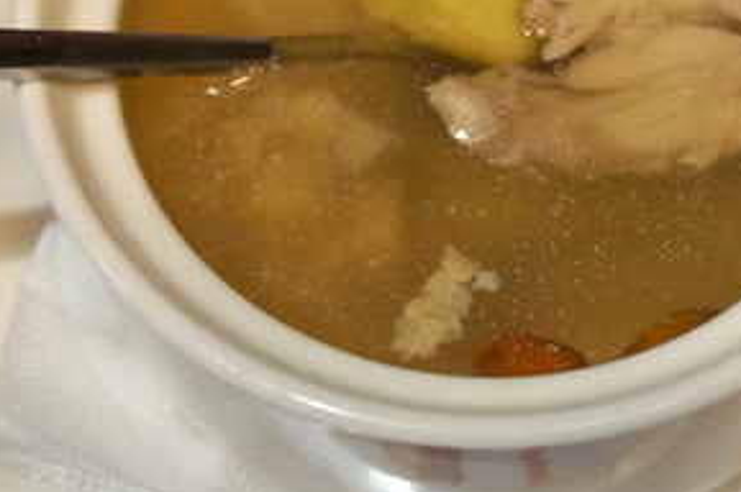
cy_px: 150
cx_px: 513
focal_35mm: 93
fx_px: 1912
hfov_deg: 21.8
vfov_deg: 14.6
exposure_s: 1/60
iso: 1600
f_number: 4.5
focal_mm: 28
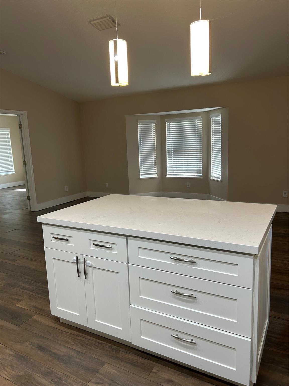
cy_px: 193
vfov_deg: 67.3
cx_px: 144
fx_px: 289
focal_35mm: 26
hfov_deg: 53.1
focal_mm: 5.7
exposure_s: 1/120
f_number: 1.5
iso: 80
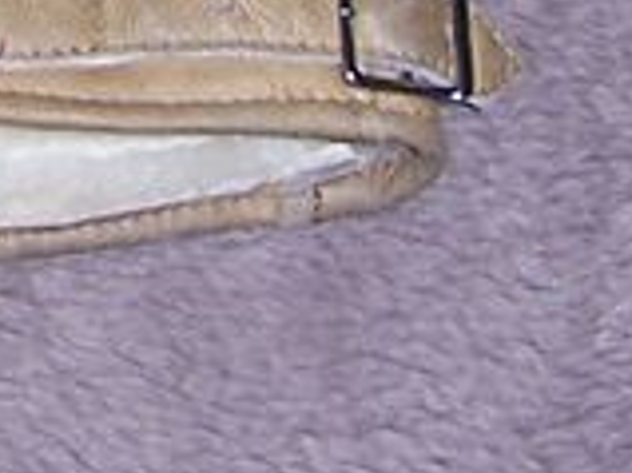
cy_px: -874
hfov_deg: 8.5
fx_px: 4123
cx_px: -481
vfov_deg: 6.1
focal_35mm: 226
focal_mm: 6
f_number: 3
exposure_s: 1/60
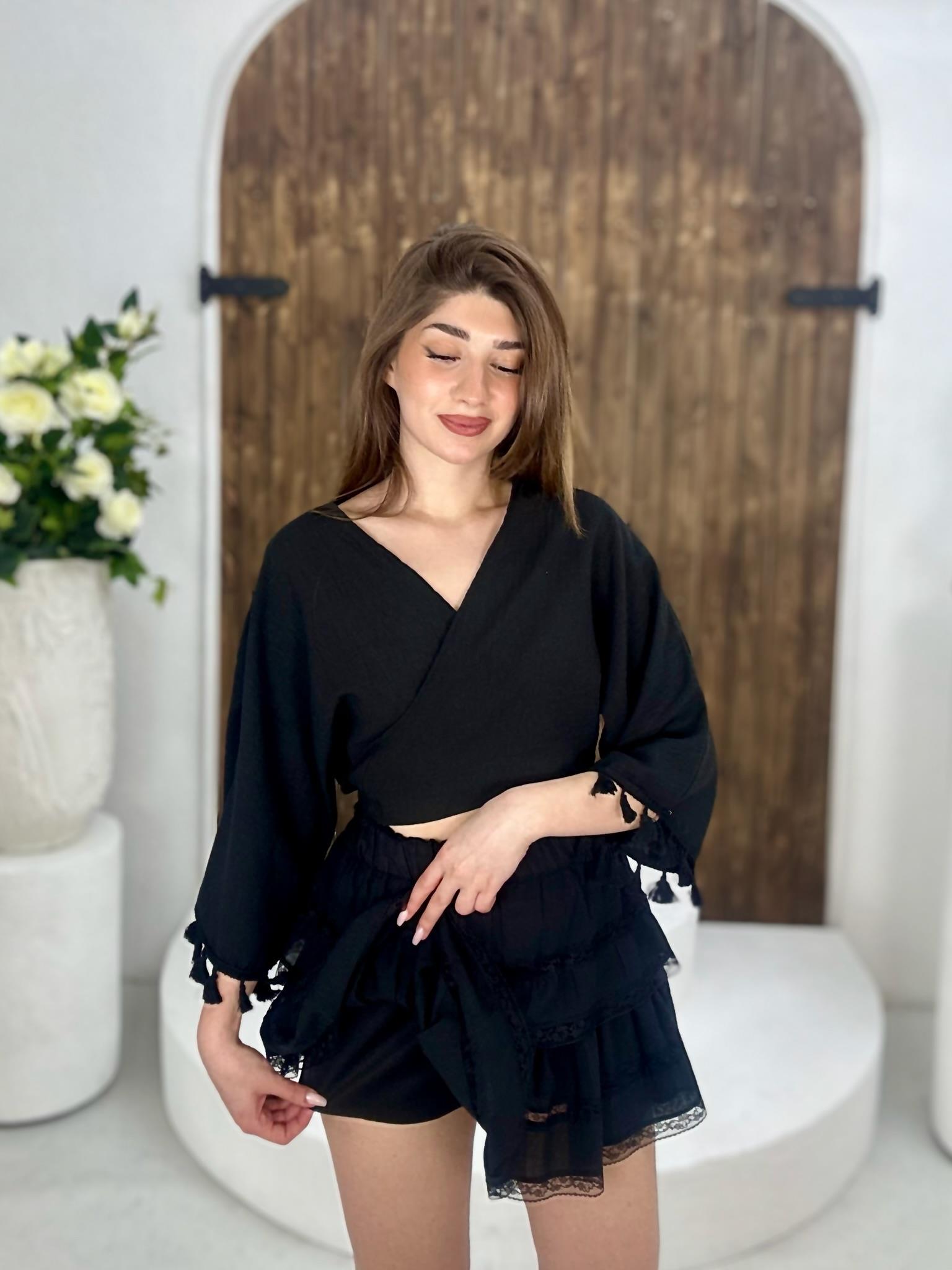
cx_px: 476
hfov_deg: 46.8
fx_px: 1100
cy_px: 635
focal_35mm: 30
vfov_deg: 60.0
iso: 40
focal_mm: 2.69
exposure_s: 1/100
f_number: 1.9
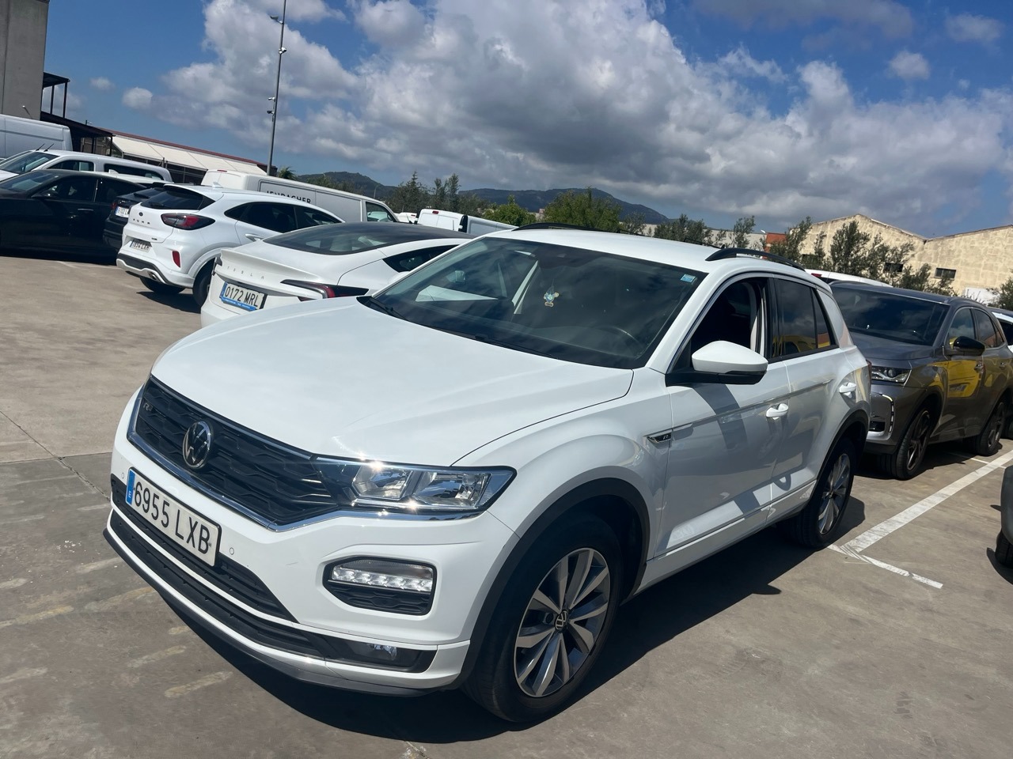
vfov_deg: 53.1
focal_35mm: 26
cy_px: 380
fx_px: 761
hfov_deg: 67.3
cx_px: 506
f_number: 1.6
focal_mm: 5.1
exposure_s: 1/10870
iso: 50
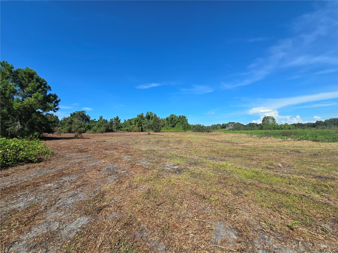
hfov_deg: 106.2
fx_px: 127
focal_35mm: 13
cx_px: 169
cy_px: 126
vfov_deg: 89.9
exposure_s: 1/2378
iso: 50
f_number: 2.2
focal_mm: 2.2
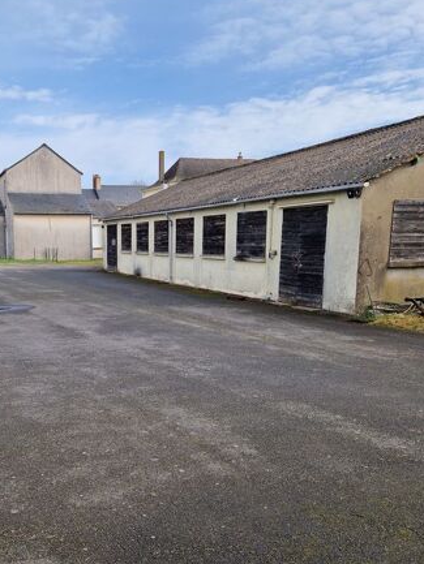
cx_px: 116
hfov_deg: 40.8
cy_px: 336
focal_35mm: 34
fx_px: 555
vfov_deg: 53.6
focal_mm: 5.4
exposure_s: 1/982
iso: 50
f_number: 1.8
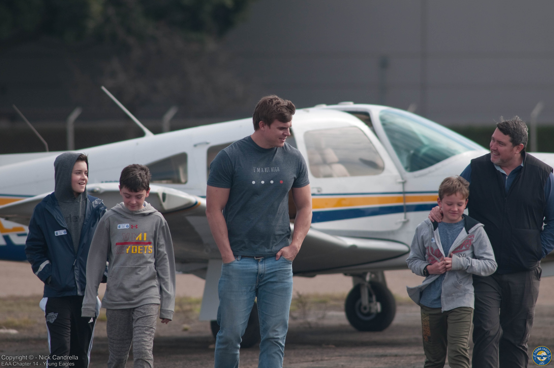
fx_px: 6917
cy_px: 184
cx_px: 277
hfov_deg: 4.6
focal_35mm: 450
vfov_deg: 3.0
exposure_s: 1/500
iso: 100
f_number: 5.6
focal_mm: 300
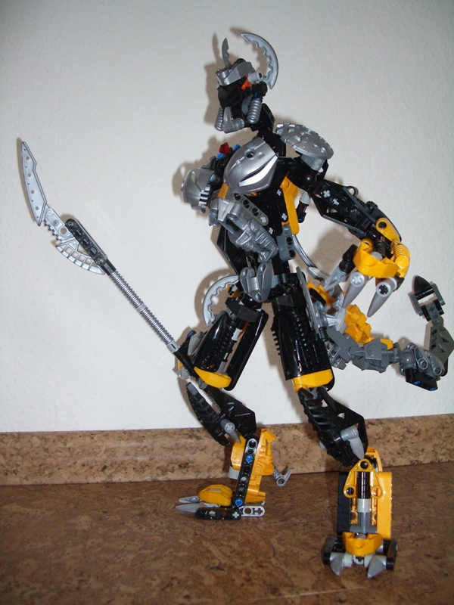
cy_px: 302
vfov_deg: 52.6
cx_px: 227
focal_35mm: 35
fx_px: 612
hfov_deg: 40.7
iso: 200
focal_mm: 5.8
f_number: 2.6
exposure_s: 1/60
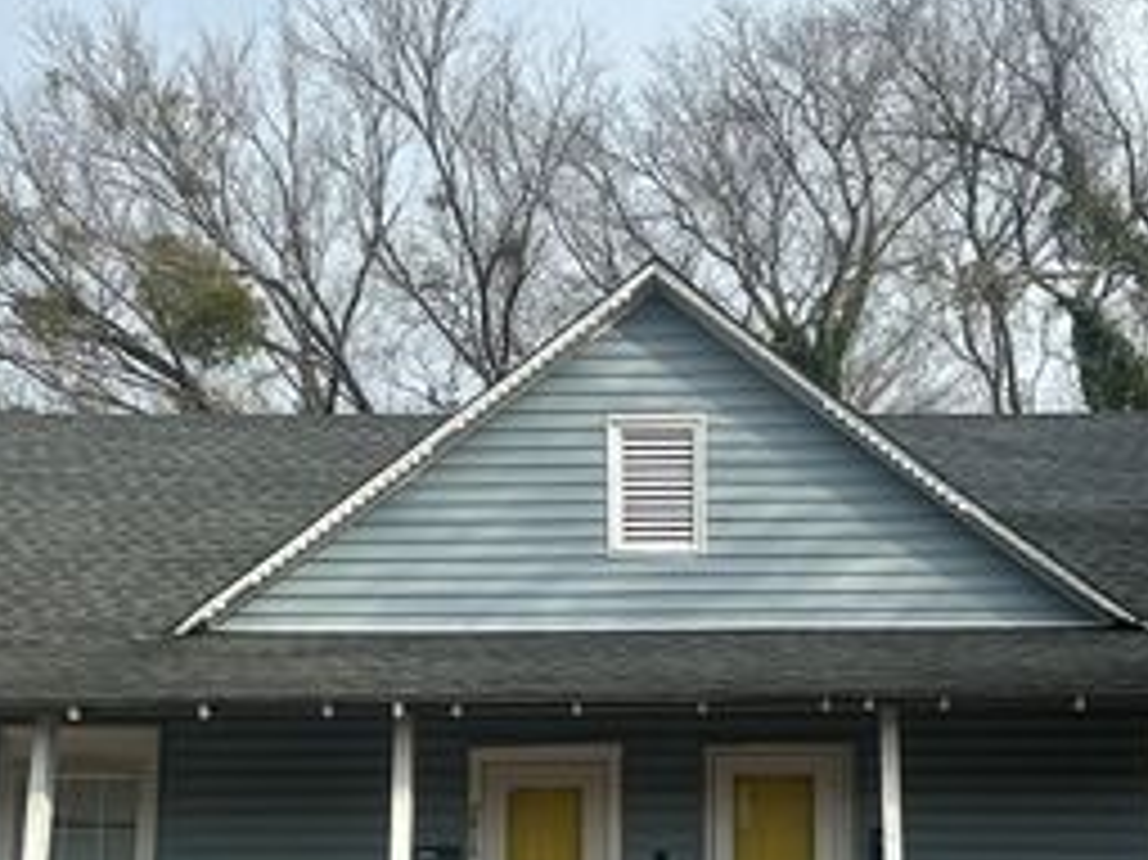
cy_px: 700
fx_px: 1558
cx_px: 707
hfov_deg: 40.2
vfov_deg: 30.1
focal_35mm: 47
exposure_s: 1/3597
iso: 80
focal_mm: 6.86
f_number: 1.78
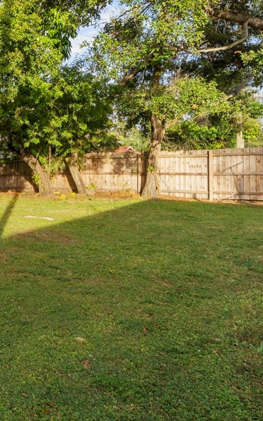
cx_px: -67
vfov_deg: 57.6
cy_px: 165
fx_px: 378
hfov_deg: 31.1
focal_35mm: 33
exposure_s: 1/100
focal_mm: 16
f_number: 9
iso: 250
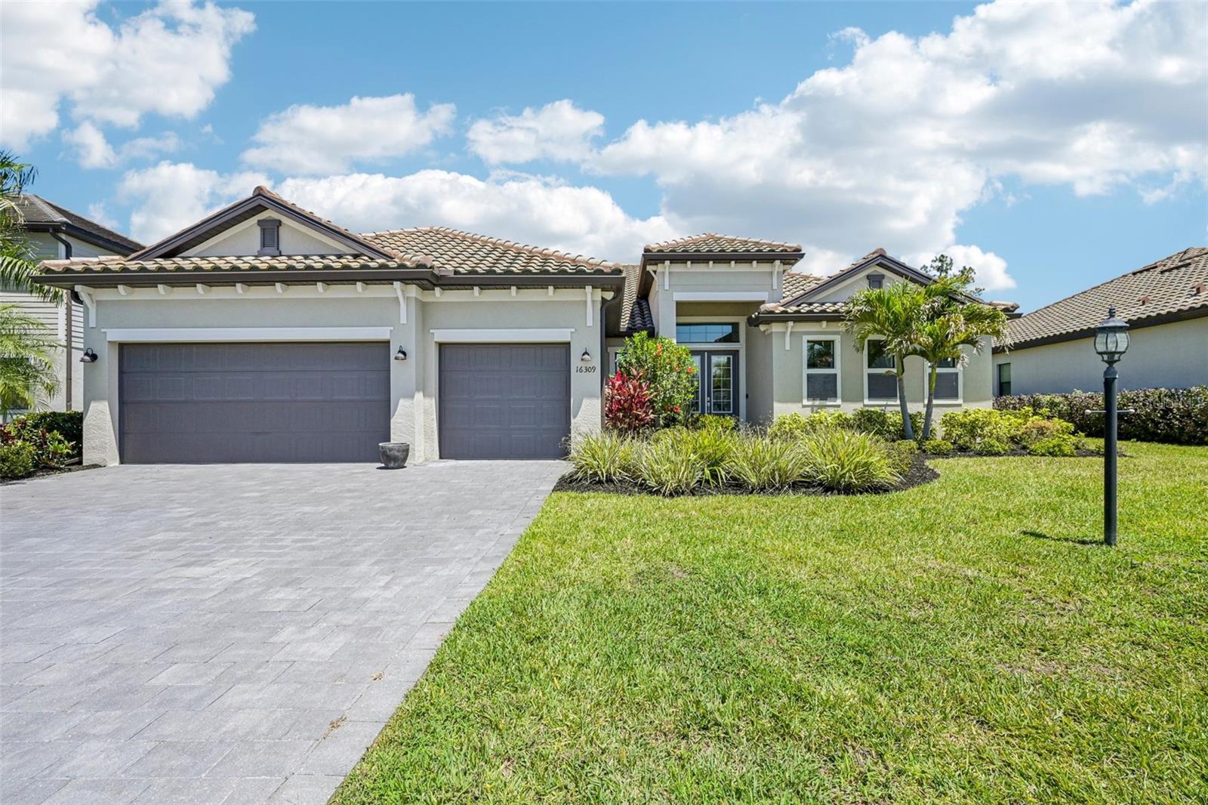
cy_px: 402
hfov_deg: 96.7
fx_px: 537
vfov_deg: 73.7
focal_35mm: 16
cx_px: 604
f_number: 8
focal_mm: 16
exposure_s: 1/1000
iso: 400
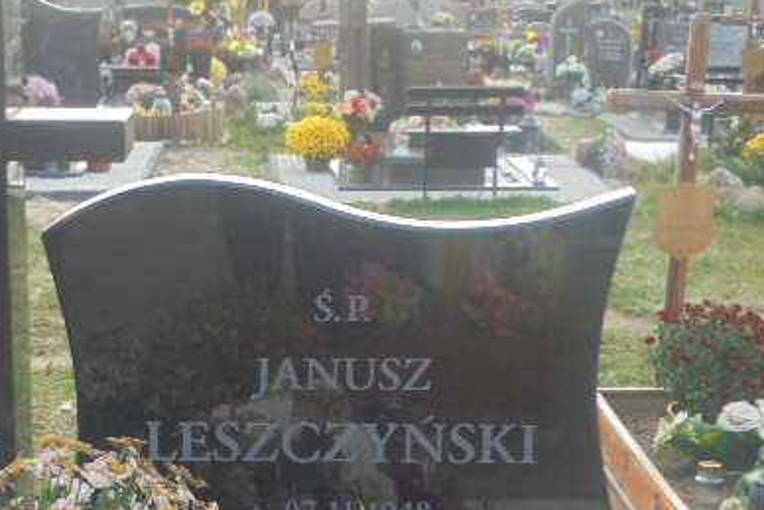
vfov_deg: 16.2
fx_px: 1783
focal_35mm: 84
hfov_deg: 24.1
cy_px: 402
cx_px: 270
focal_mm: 8.9
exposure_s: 1/80
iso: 100
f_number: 4.8
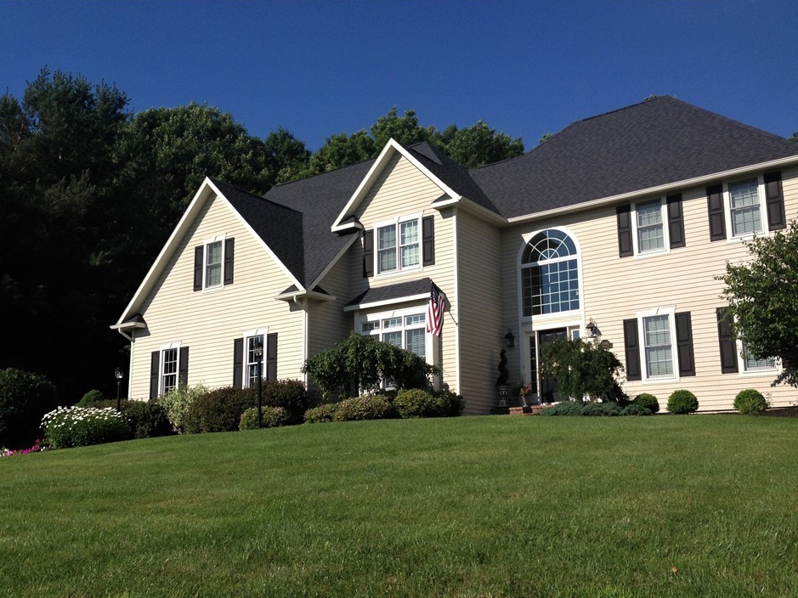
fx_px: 830
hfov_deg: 51.3
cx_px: 426
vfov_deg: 39.6
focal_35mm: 36
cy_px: 324
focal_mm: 4.12
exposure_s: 1/2584
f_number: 2.4
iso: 64
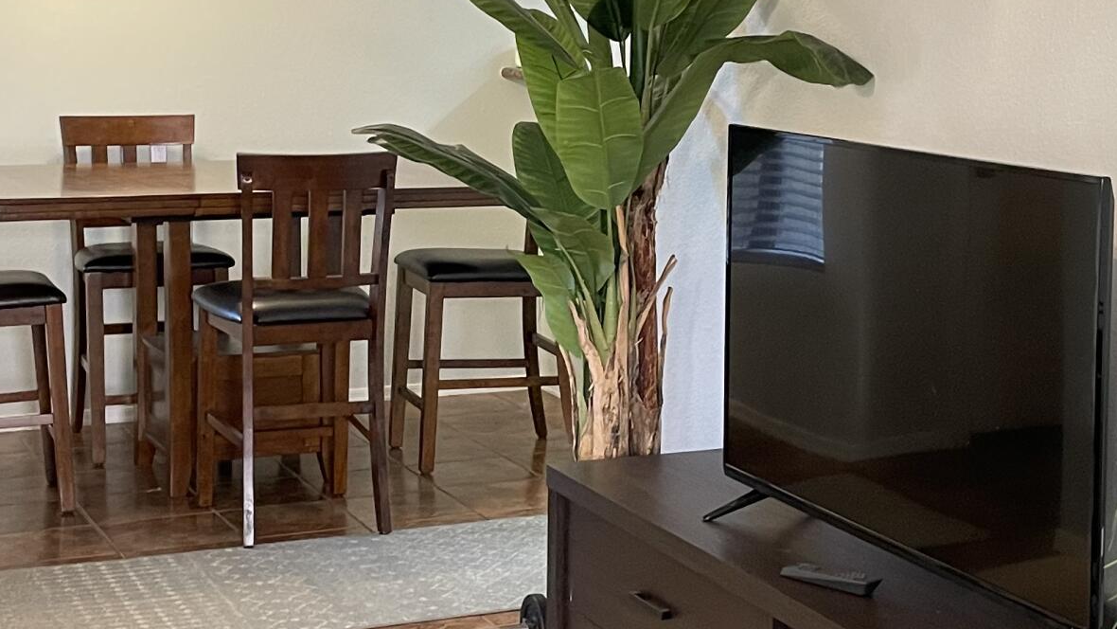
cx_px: 738
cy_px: 209
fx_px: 2133
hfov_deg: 29.2
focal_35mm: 72
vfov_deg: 16.7
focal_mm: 4.2
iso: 320
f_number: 1.6
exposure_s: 1/60
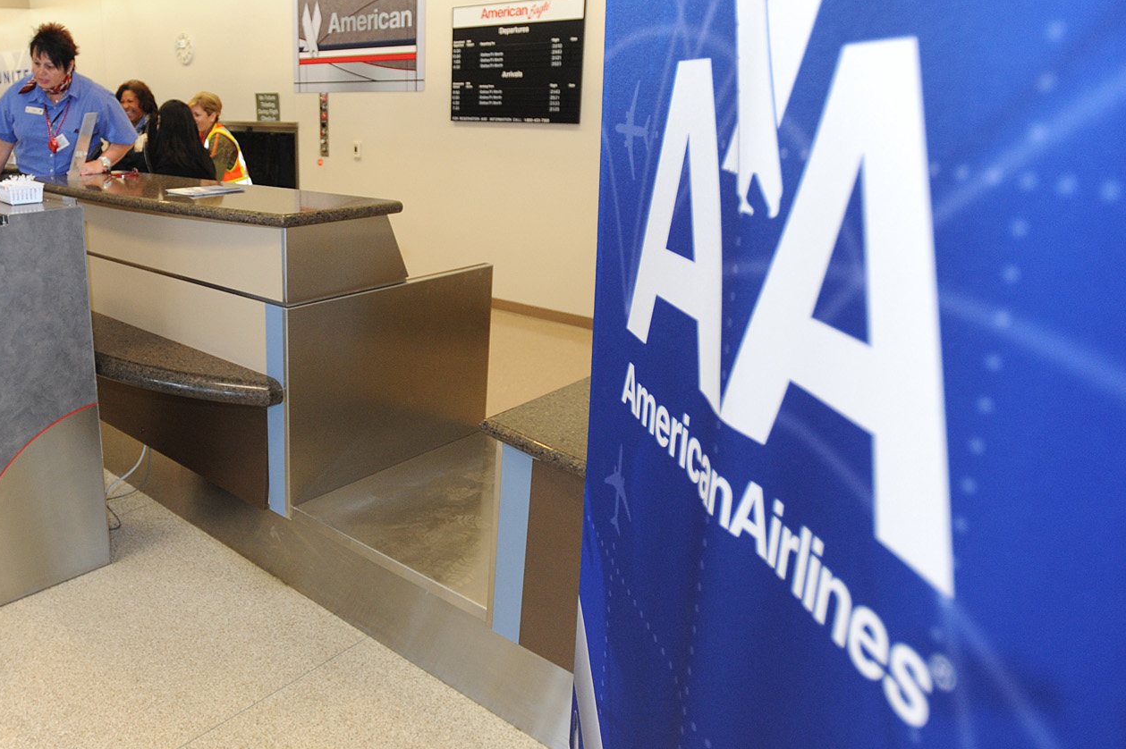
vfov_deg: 47.7
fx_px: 844
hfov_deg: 63.7
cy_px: 321
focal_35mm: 27
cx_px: 289
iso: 1250
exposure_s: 1/250
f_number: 2.8
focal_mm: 17
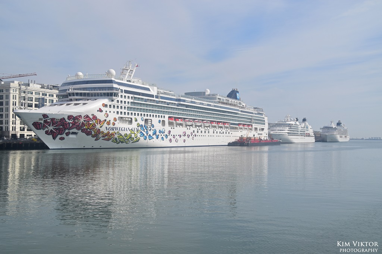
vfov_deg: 10.7
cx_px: 191
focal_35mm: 128
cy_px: 127
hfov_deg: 16.1
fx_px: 1352
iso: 200
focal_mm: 85
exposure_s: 1/640
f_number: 11
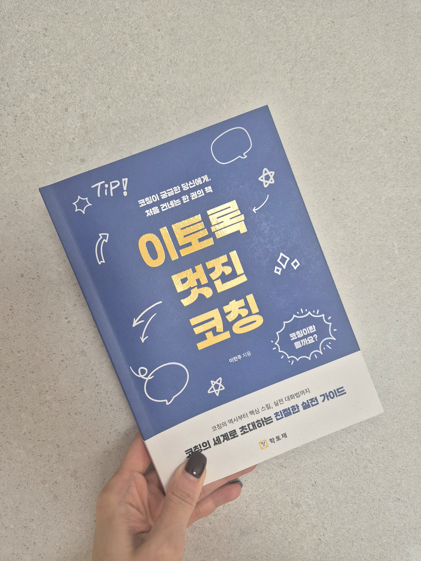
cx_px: 210
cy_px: 280
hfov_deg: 58.9
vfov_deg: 73.9
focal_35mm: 23
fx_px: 373
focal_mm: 5.4
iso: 160
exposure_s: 1/182
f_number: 1.8
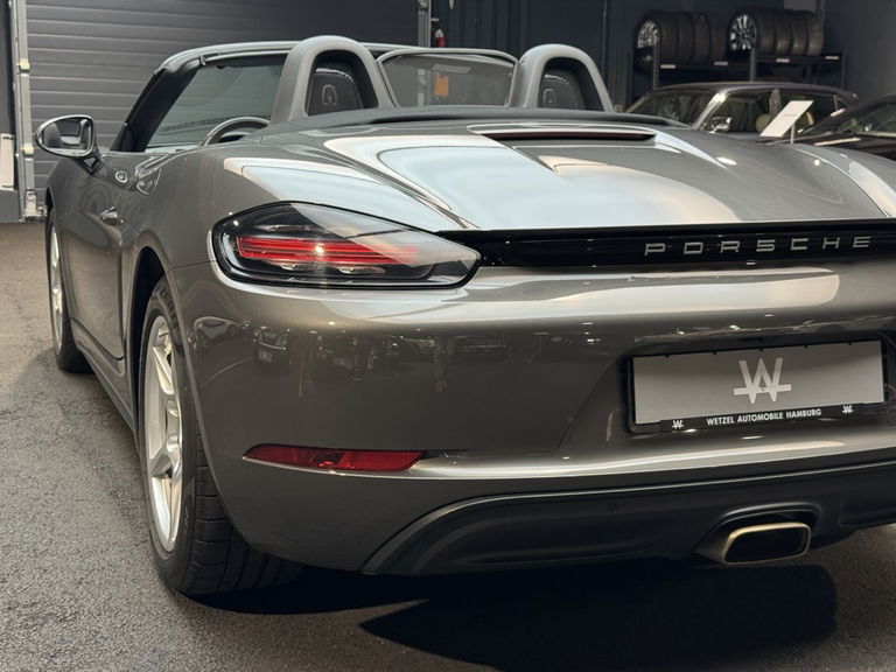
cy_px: 336
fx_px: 1242
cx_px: 448
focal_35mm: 48
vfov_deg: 30.3
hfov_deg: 39.7
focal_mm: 6.76
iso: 160
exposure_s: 1/50
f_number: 1.78
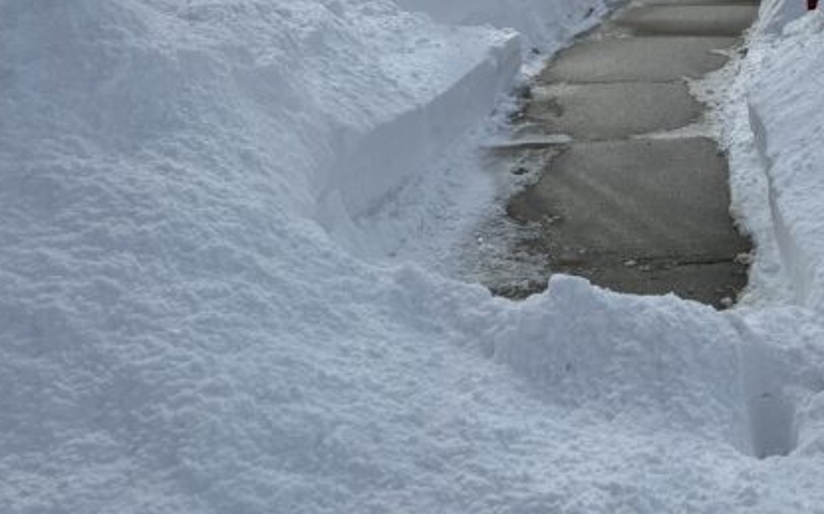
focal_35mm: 51
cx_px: 669
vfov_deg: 24.2
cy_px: -4
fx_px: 1145
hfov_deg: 38.0
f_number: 1.5
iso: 50
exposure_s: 1/10309
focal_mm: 5.7
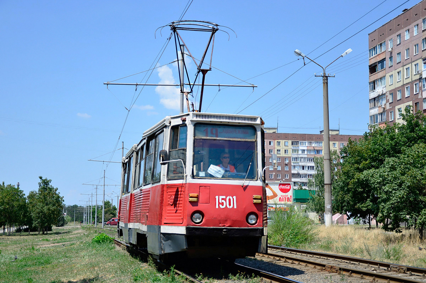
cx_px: 213
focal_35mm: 57
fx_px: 674
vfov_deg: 23.7
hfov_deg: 35.1
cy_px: 142
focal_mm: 38
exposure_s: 1/1000
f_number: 4.5
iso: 125
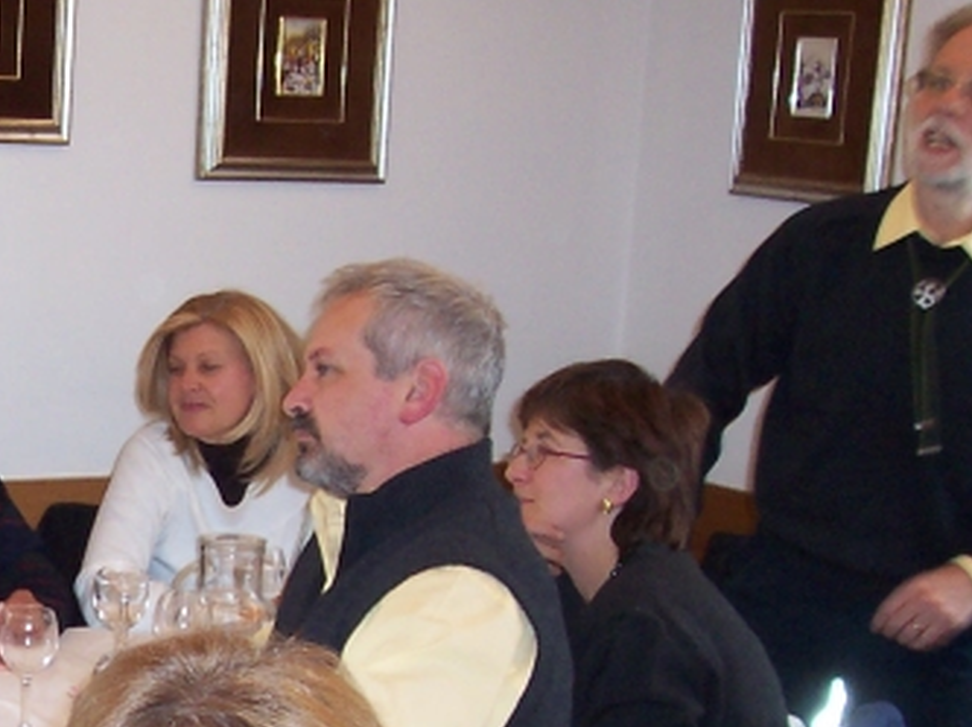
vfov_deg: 16.3
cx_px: -44
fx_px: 2496
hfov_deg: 21.1
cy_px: 715
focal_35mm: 89
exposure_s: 1/60
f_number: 2.8
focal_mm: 5.6
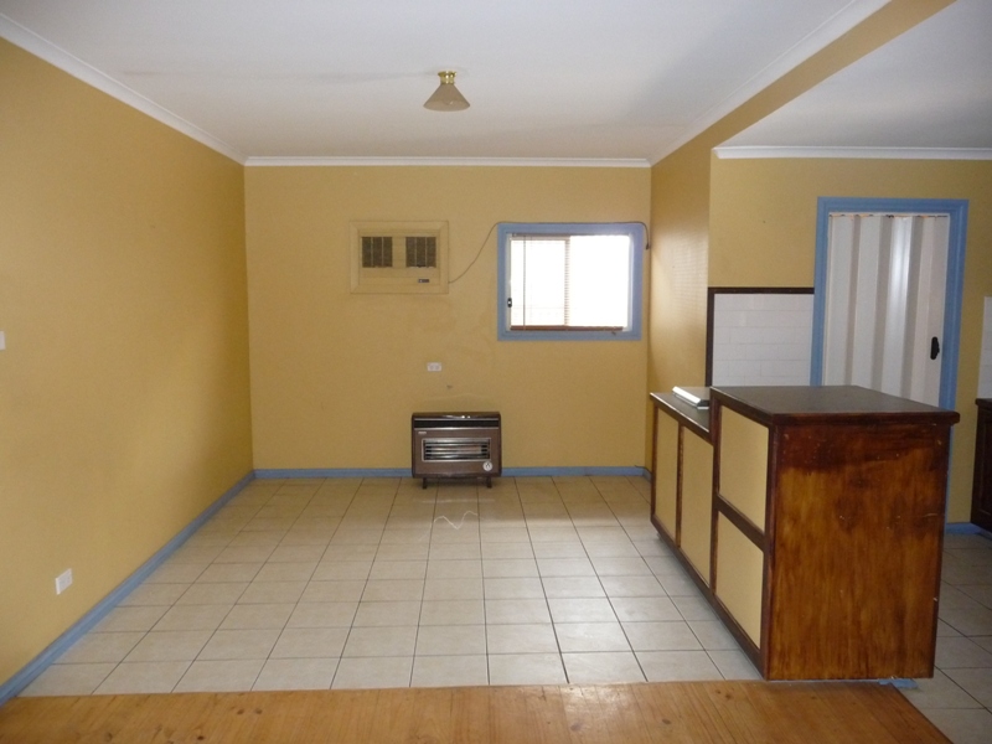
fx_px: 802
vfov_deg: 49.7
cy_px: 372
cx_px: 496
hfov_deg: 63.4
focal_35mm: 28
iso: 400
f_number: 3.3
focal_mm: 4.7
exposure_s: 1/30
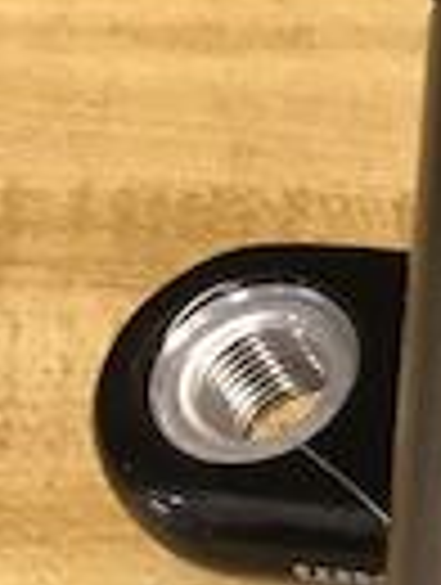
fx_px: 3014
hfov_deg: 7.5
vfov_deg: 10.4
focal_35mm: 178
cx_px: 1274
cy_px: 1094
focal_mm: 4.15
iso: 64
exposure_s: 1/30
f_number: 2.2
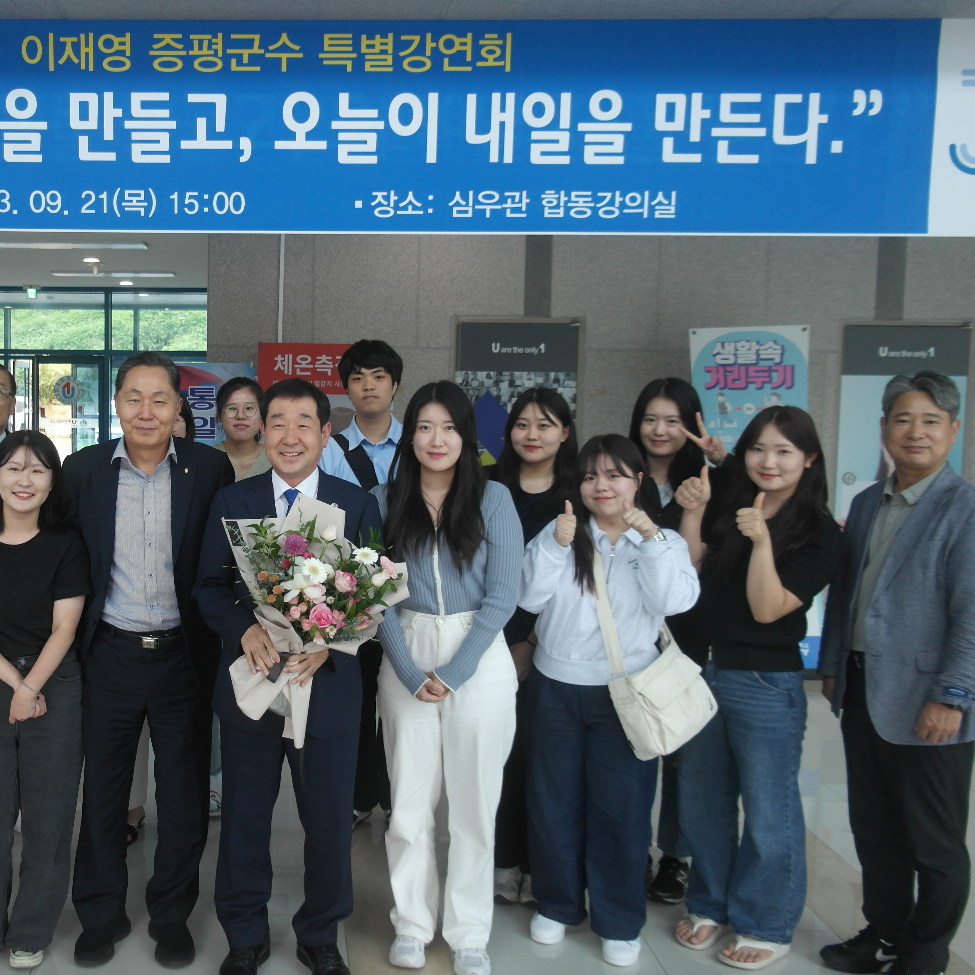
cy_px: 482
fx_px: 1115
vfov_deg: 47.2
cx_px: 244
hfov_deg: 45.6
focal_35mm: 35
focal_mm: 18
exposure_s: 1/80
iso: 200
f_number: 3.5
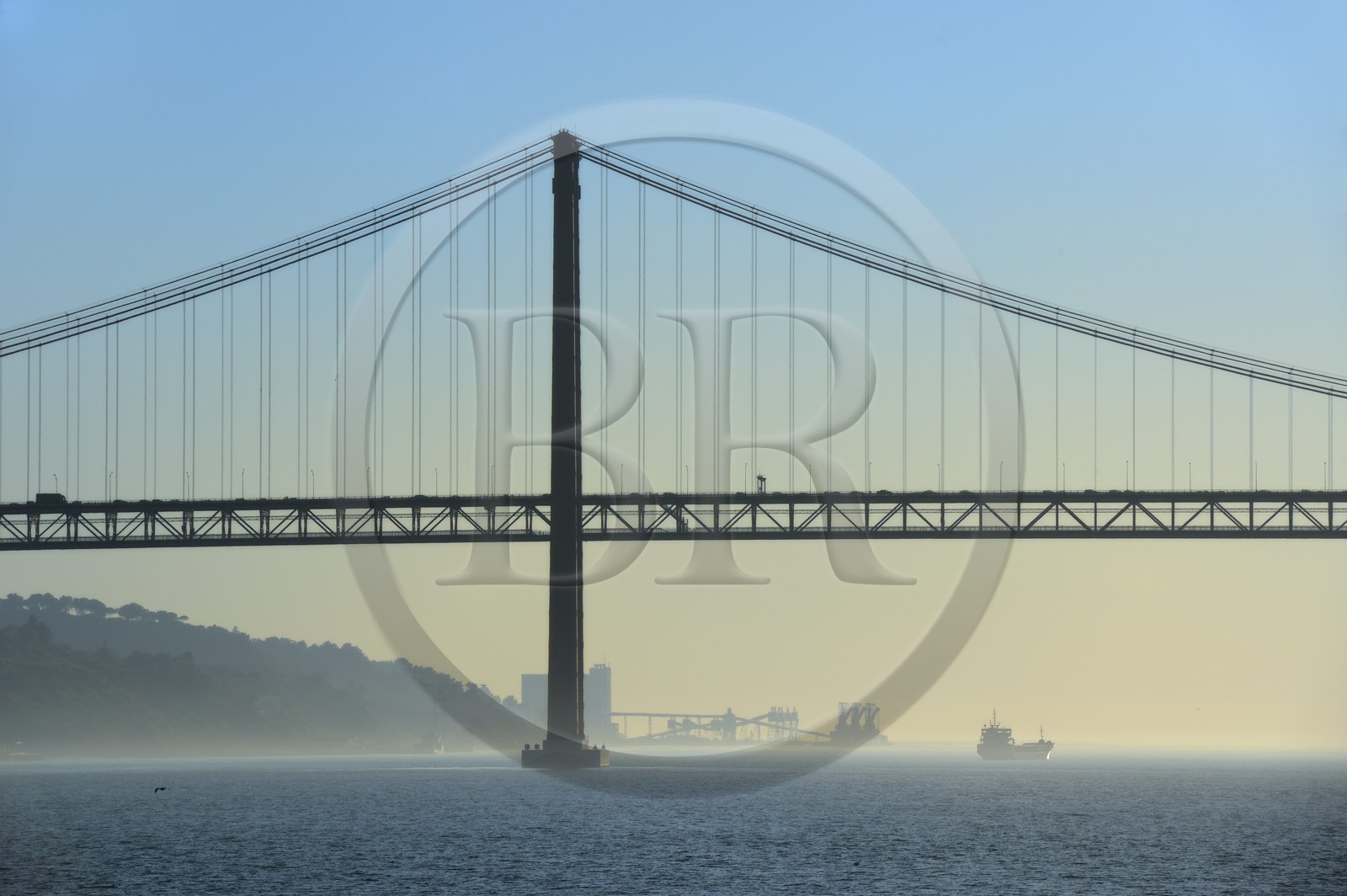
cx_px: 674
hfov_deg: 10.3
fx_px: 7477
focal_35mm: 200
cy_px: 448
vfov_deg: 6.9
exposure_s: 1/400
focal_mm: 200
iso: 100
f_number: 11
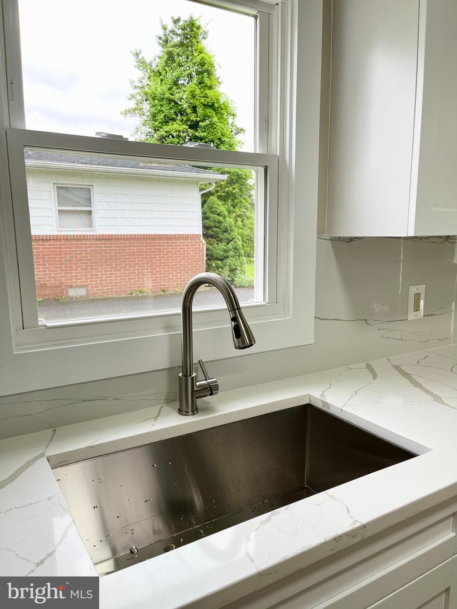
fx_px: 440
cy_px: 304
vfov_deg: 69.4
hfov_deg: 54.9
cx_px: 228
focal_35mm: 25
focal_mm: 5.1
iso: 32
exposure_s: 1/163
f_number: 1.6
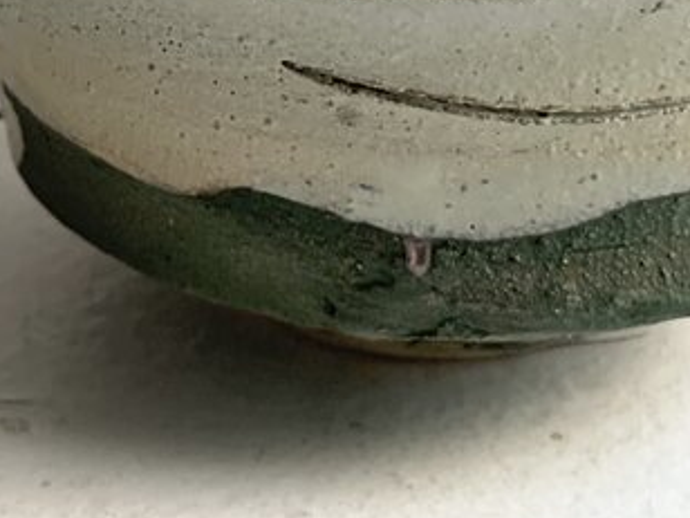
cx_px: 147
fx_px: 1435
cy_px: -139
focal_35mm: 72
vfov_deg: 19.0
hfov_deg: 26.6
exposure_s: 1/91
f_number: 1.8
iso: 100
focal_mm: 4.25
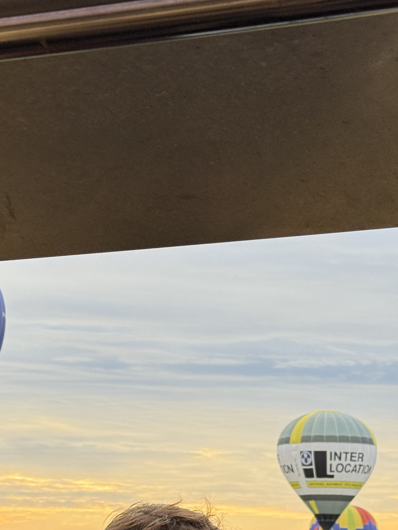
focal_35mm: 101
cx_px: 117
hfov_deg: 14.6
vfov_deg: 19.3
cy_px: 384
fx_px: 1548
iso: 64
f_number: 1.78
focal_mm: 6.76
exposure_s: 1/726
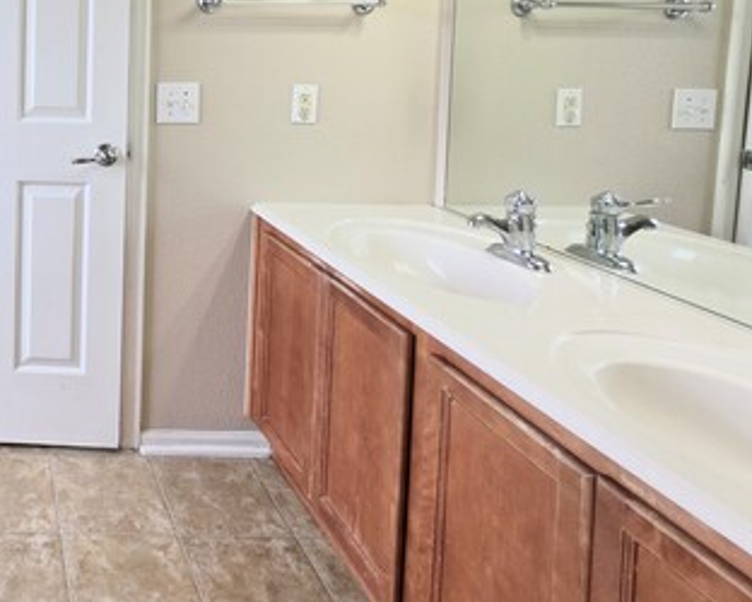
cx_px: -17
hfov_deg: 51.3
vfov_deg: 49.3
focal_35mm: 26
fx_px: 579
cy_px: 65
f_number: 1.9
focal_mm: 2.2
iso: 20
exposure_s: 1/120
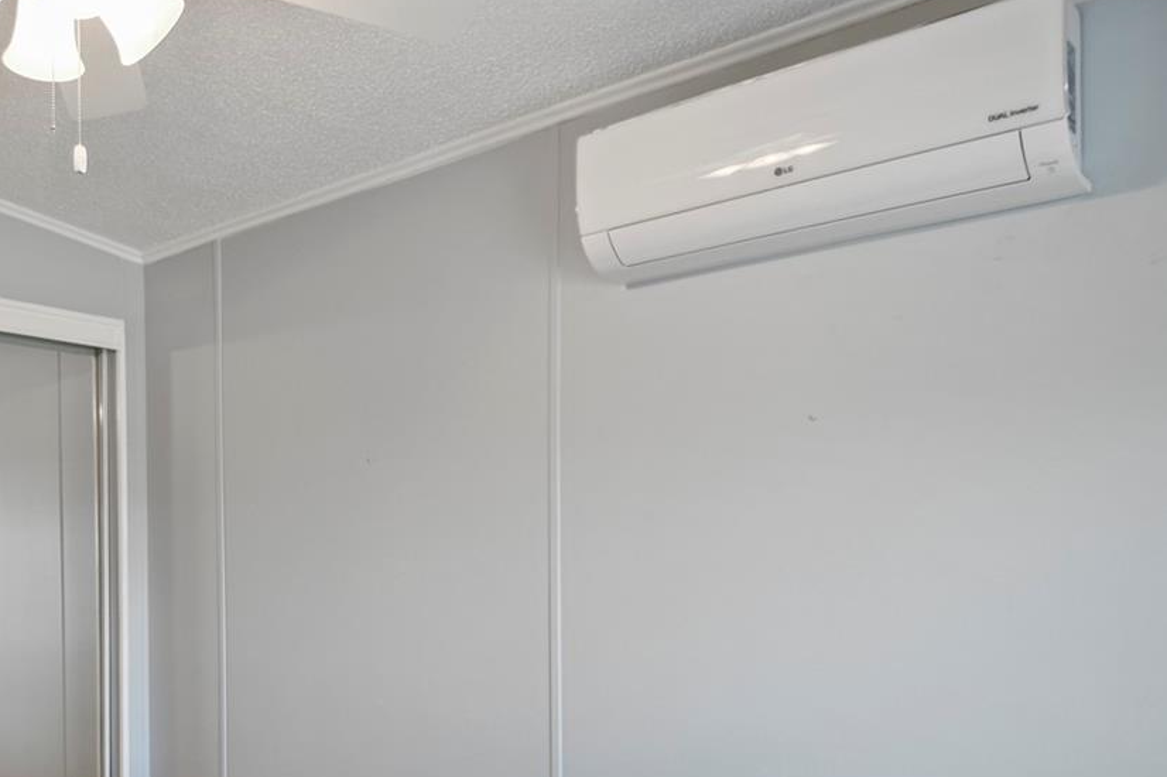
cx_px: 304
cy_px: 579
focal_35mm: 31
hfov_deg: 57.5
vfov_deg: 41.1
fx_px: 1004
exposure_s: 1/5
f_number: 2.8
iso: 100
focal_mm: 11
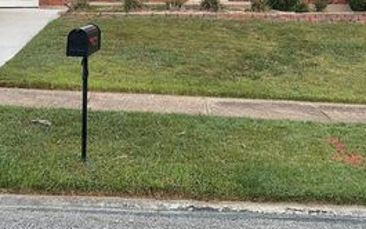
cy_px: -2
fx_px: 519
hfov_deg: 38.8
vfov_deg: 23.8
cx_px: 189
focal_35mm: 52
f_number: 1.5
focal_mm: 5.7
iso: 80
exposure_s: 1/121
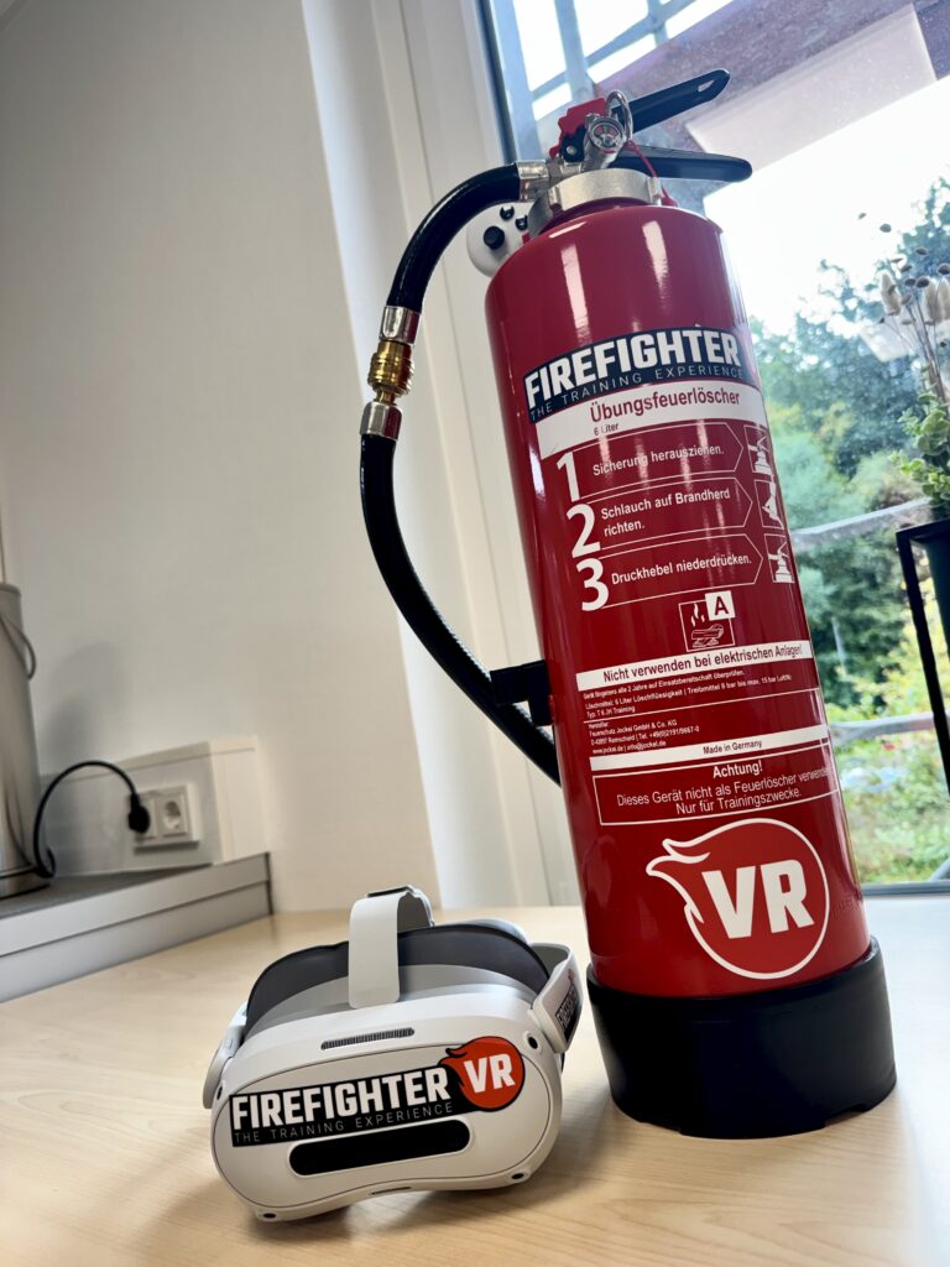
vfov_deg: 71.6
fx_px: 878
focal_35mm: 24
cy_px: 634
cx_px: 475
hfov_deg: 56.8
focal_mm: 6.76
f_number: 1.78
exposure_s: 1/121
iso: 64
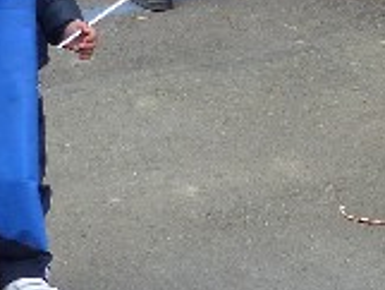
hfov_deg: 8.5
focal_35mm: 227
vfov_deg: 6.5
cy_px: -98
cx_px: 622
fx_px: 2527
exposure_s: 1/80
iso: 100
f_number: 2.8
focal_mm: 7.4
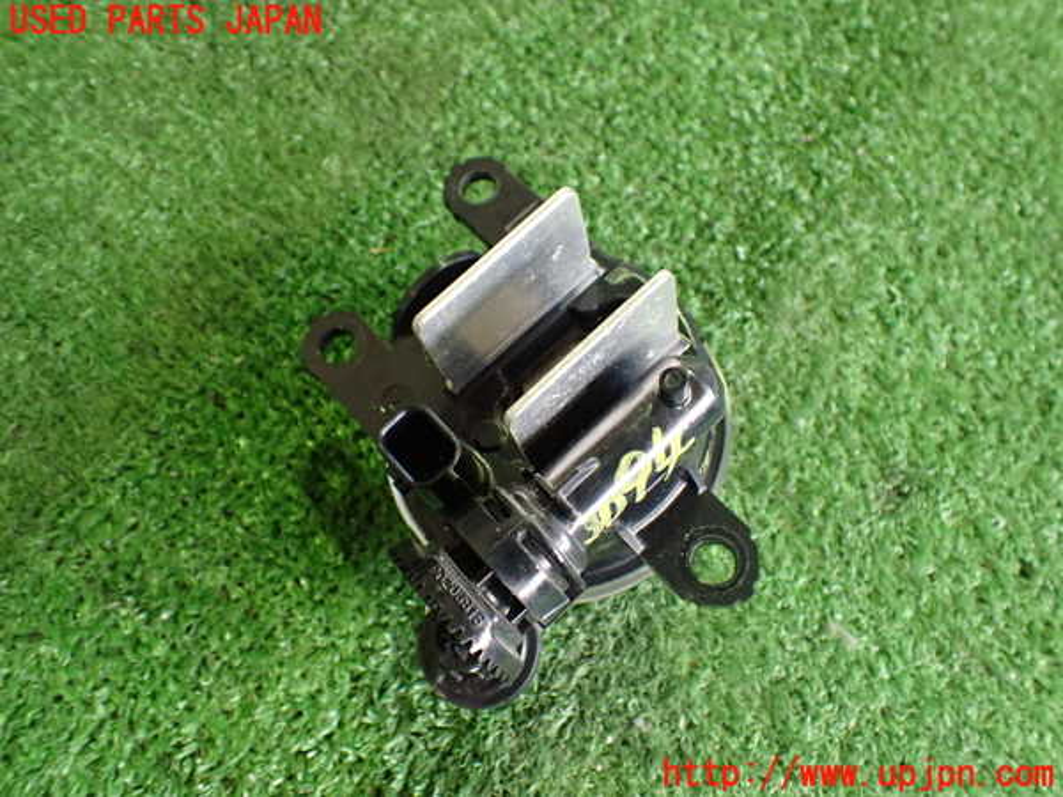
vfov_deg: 46.8
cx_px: 532
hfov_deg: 60.0
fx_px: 921
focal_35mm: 30
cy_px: 398
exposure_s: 1/60
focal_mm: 5.4
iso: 800
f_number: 2.3
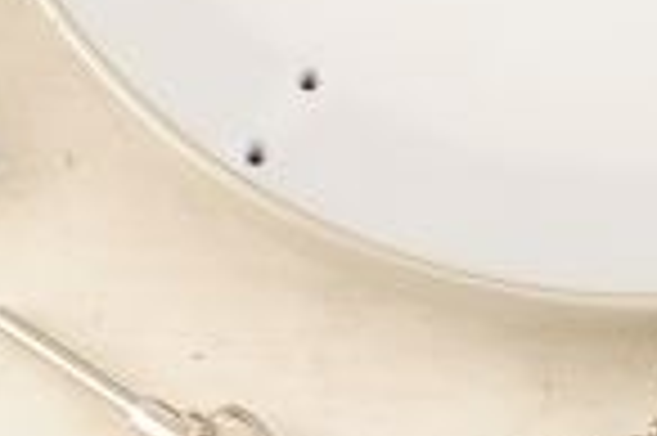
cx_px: 378
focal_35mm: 206
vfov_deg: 6.5
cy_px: -321
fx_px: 3755
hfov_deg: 10.0
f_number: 13
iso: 1600
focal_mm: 50
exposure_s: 1/125
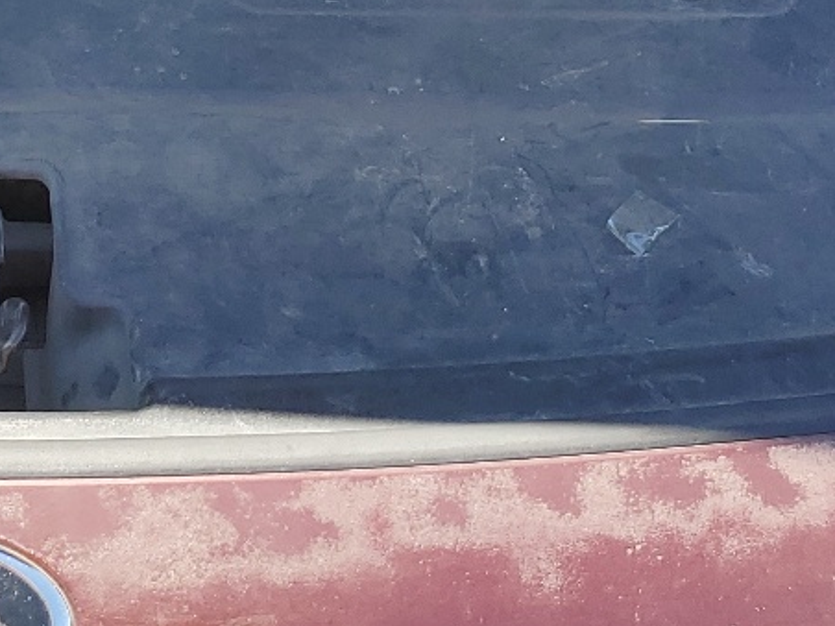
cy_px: -211
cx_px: -198
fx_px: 2219
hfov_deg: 19.9
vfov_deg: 15.2
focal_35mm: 92
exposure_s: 1/667
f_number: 1.5
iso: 50
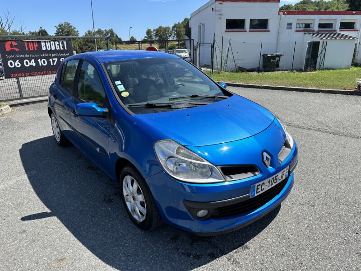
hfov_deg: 71.6
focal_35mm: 24
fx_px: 250
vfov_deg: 56.8
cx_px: 180
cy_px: 136
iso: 80
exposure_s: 1/3356
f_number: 1.78
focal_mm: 6.86
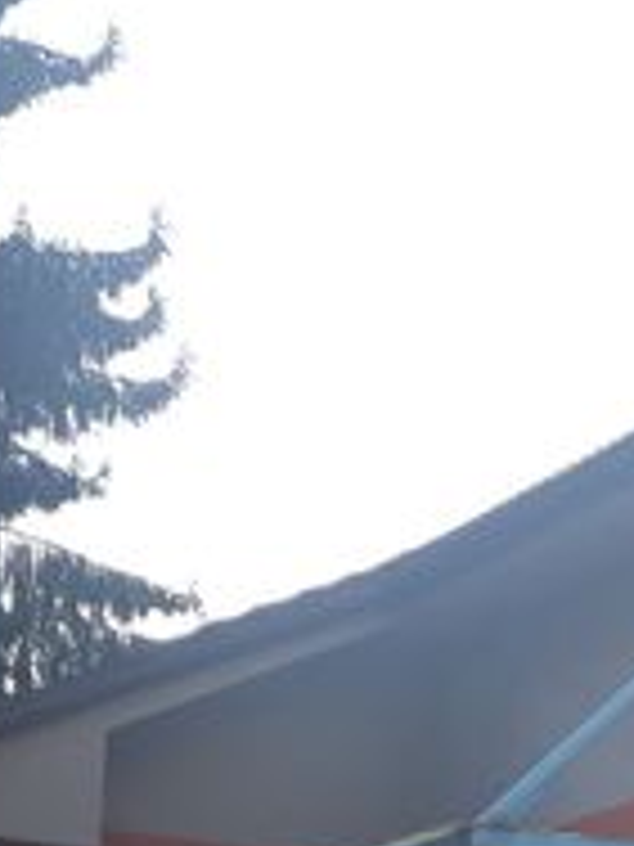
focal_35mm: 109
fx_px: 2662
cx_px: 994
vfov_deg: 16.5
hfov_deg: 12.8
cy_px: 1251
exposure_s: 1/633
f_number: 1.7
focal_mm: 3.71
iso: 40
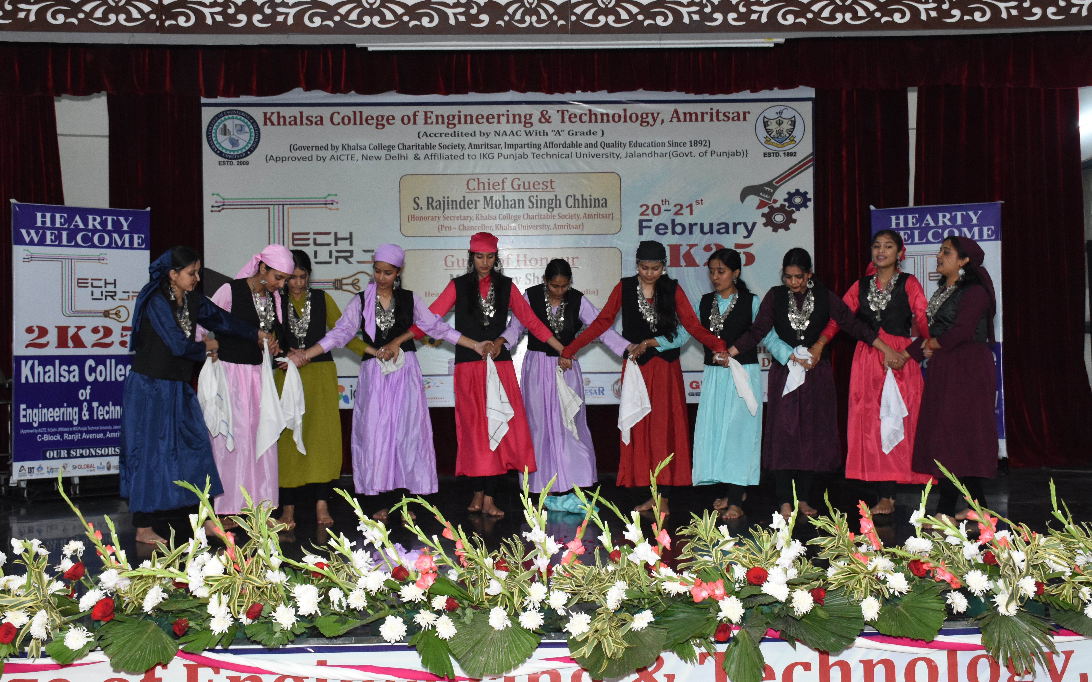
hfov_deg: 40.3
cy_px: 343
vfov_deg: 25.8
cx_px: 561
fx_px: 1488
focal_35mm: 50
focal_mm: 30
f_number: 5.6
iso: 2000
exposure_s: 1/125
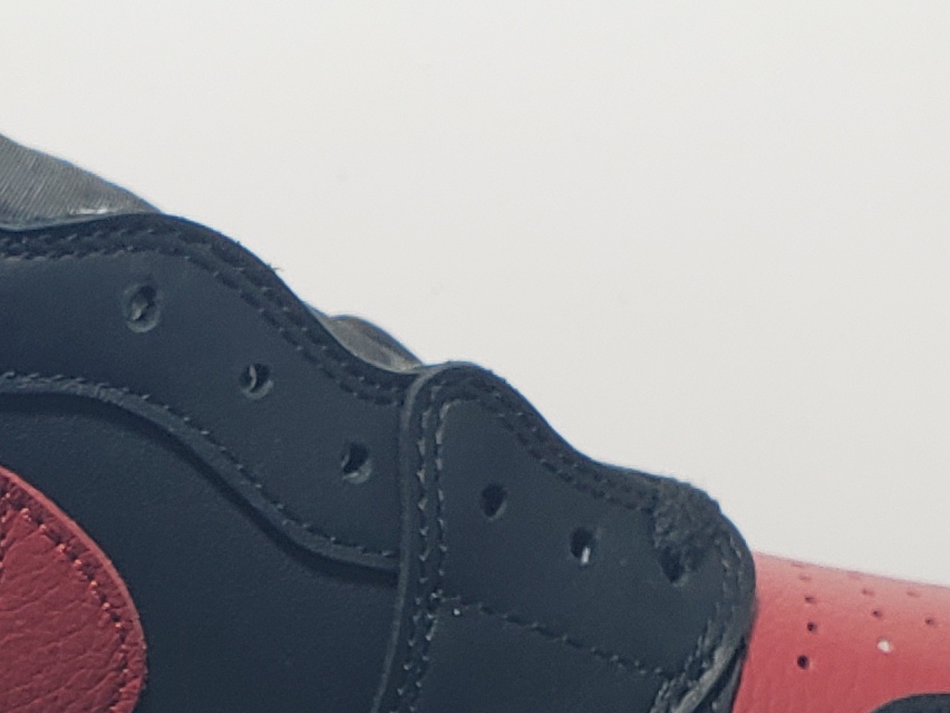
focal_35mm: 123
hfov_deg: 15.9
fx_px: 3376
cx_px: 135
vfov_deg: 11.1
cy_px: 1352
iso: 50
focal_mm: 4.3
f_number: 2.4
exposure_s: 1/119
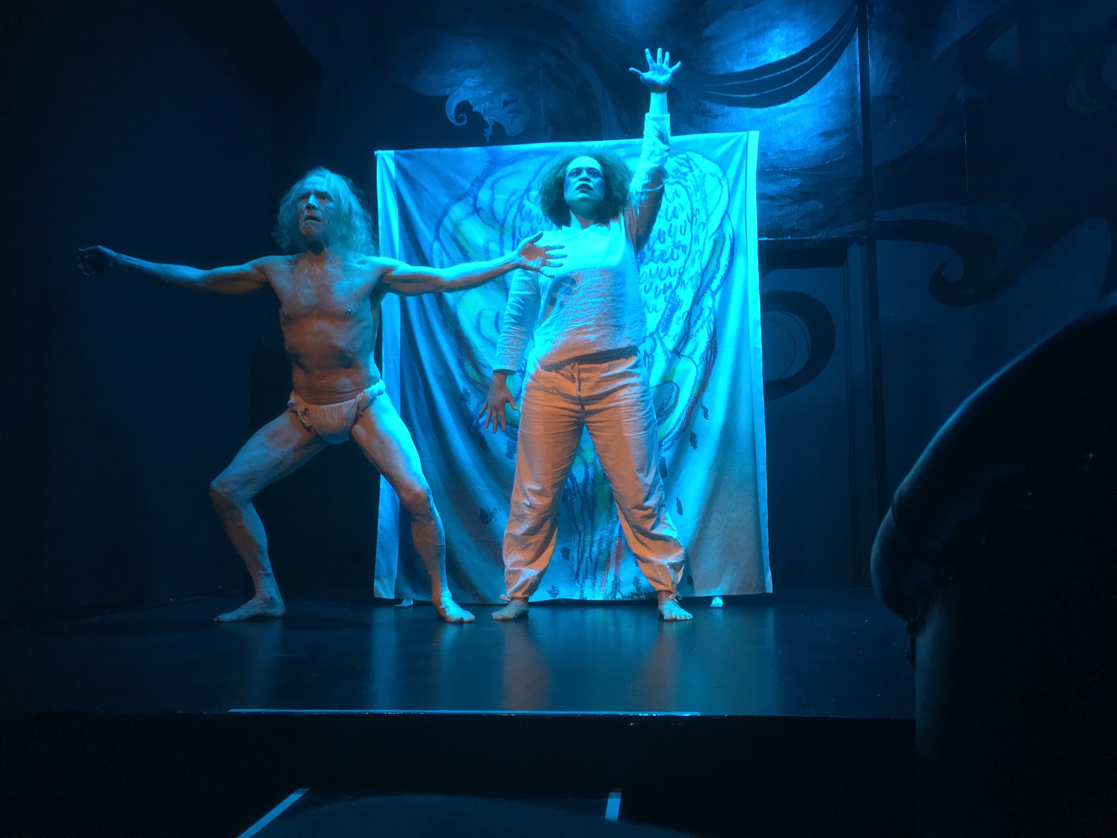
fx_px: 936
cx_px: 558
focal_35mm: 29
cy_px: 419
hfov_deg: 61.7
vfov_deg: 48.2
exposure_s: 1/20
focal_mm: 4.15
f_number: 2.2
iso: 200
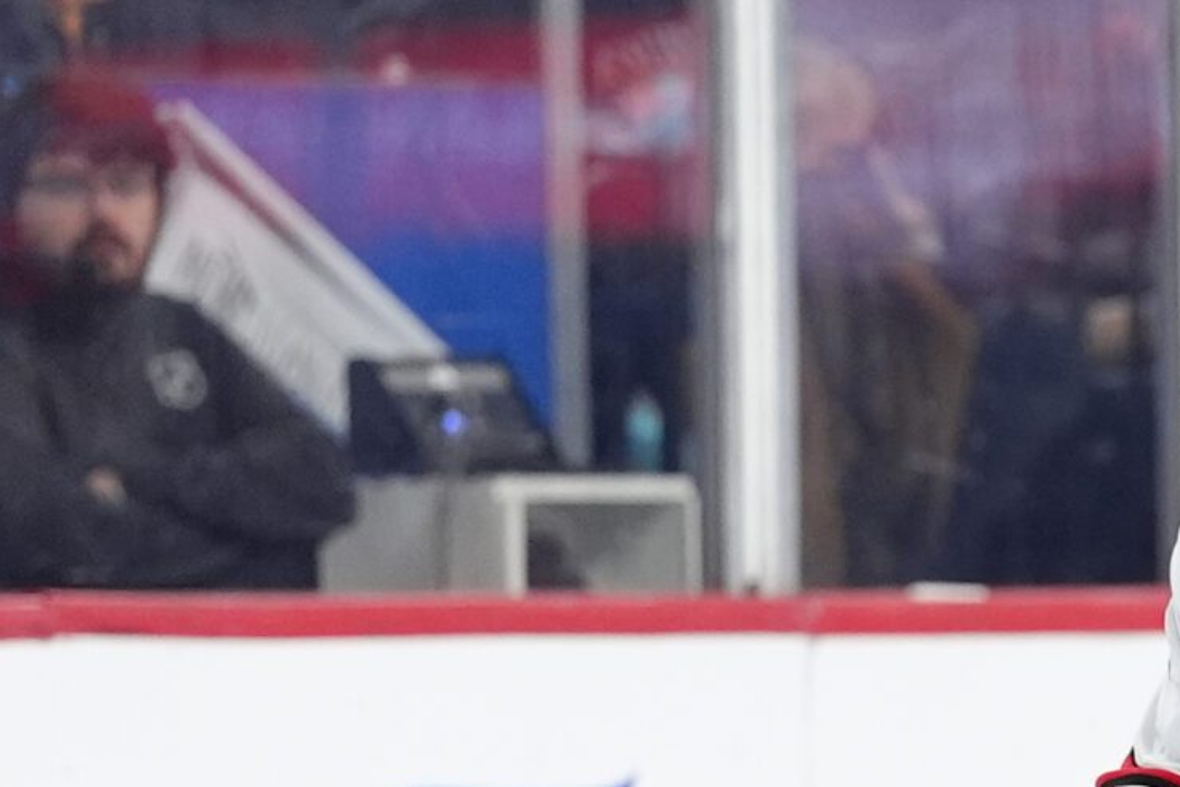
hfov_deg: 3.4
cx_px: 1743
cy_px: 1086
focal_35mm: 602
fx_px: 19735
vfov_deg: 2.3
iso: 2000
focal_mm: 173
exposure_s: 1/2000
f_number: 2.8
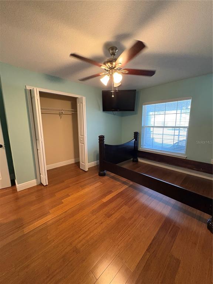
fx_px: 115
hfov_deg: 85.7
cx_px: 106
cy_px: 142
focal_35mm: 14
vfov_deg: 102.1
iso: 640
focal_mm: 2.22
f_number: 2.2
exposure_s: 1/60
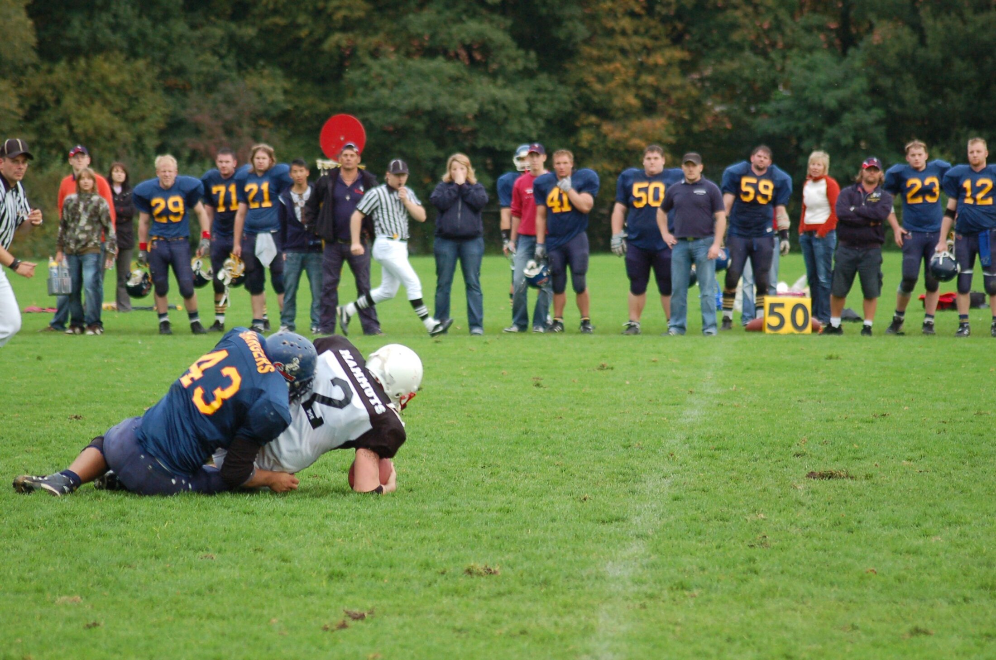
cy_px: 330
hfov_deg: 10.2
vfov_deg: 6.8
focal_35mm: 202
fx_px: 5592
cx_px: 498
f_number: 4.5
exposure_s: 1/400
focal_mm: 135
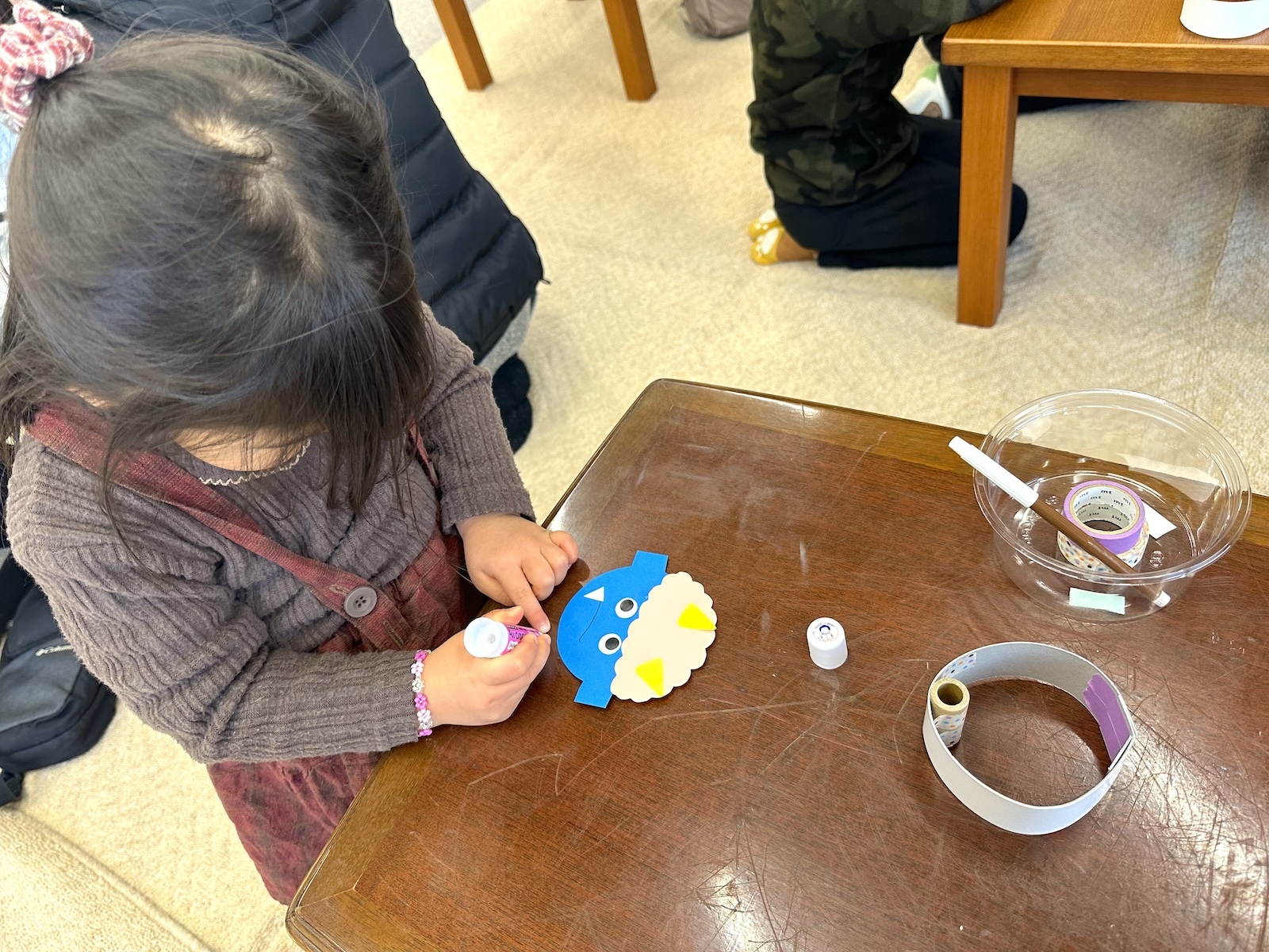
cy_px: 476
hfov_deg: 71.6
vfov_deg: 56.8
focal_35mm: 24
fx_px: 880
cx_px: 634
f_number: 1.78
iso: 160
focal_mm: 6.86
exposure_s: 1/121
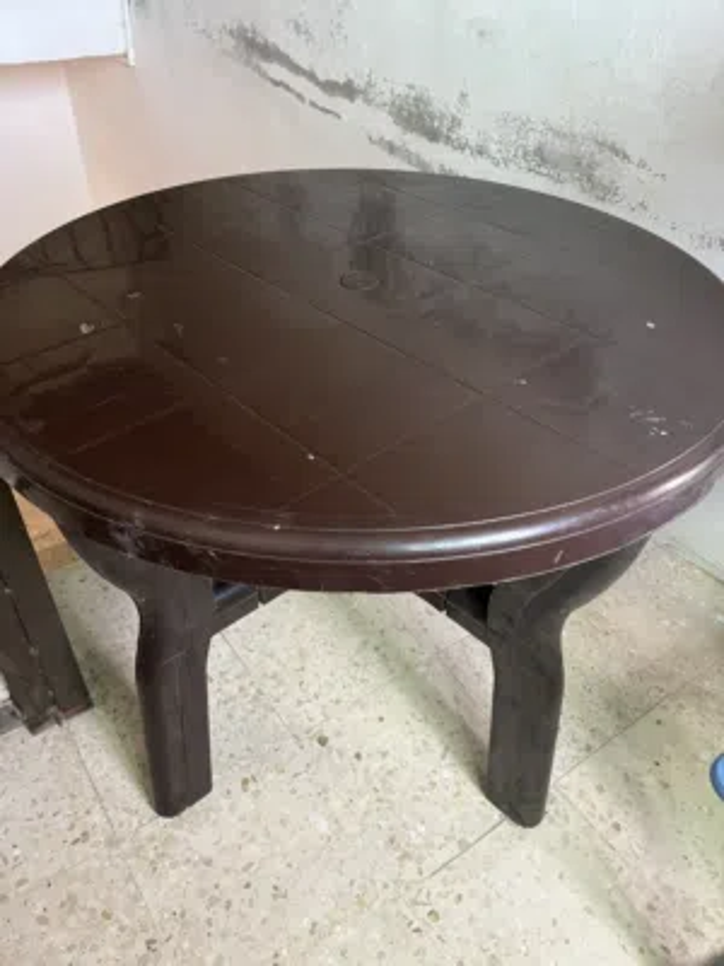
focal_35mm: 26
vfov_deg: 67.3
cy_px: 483
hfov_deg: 53.1
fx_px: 725
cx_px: 362
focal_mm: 5.1
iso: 500
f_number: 1.6
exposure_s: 1/60
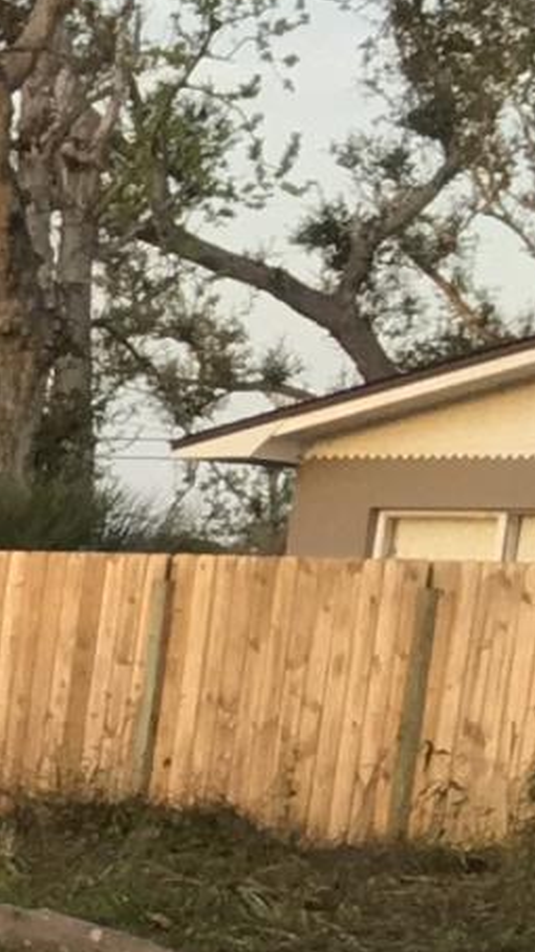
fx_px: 5277
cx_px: -2293
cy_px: 1587
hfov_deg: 4.7
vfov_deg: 9.9
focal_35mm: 209
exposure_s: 1/120
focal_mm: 4.15
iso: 40
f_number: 2.2
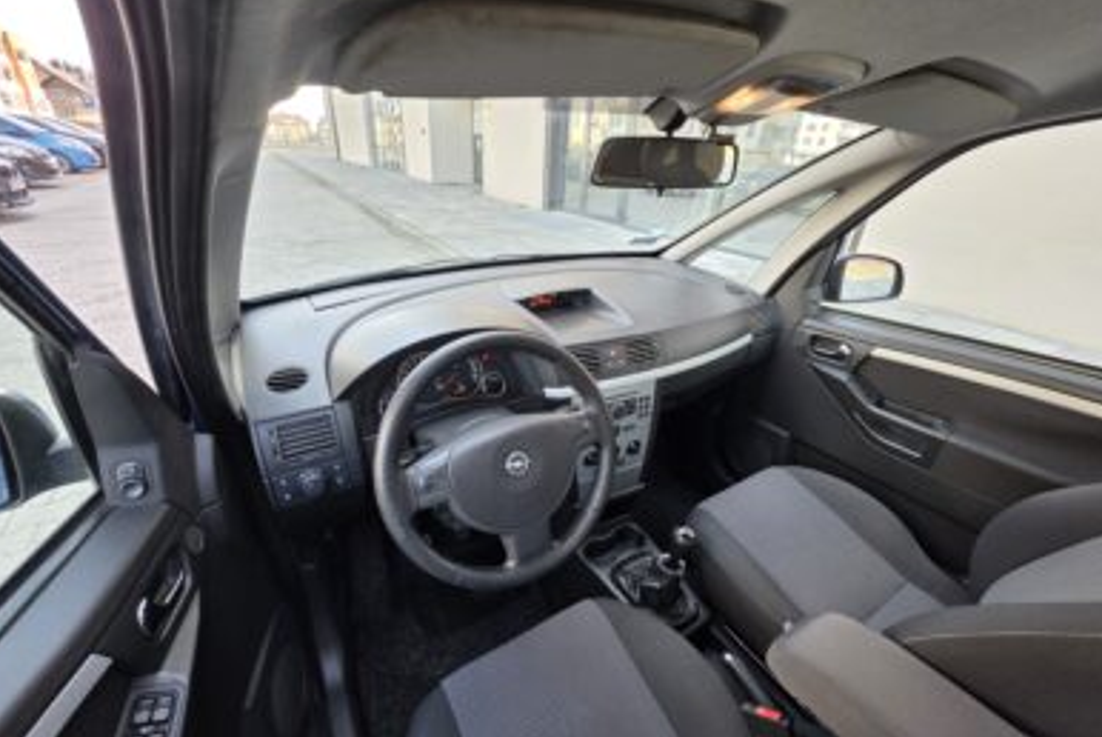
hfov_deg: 104.2
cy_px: 391
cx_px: 542
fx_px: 429
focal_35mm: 14
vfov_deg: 81.2
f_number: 1.9
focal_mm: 2.2
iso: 40
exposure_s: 1/100
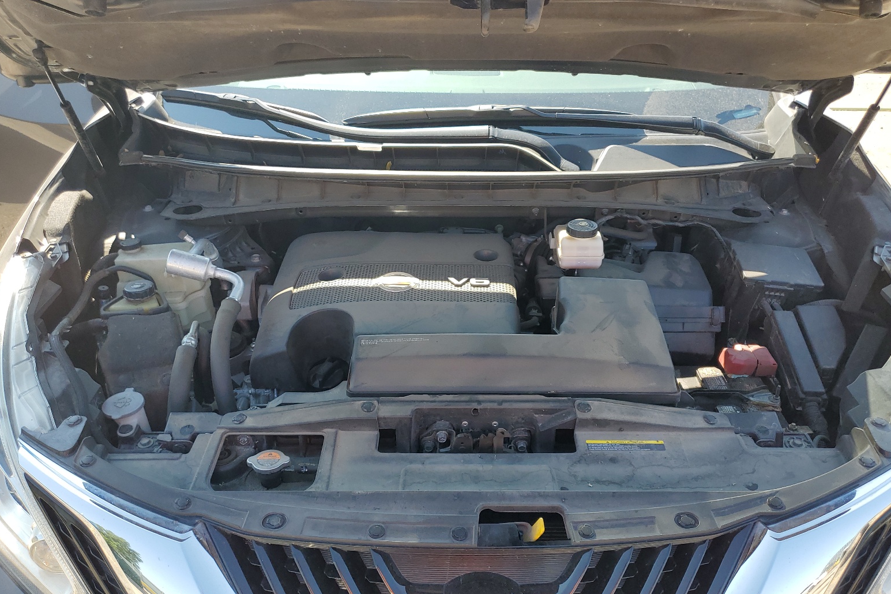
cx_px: 444
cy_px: 336
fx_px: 693
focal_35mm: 28
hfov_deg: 65.5
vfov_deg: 46.3
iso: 50
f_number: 1.5
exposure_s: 1/667
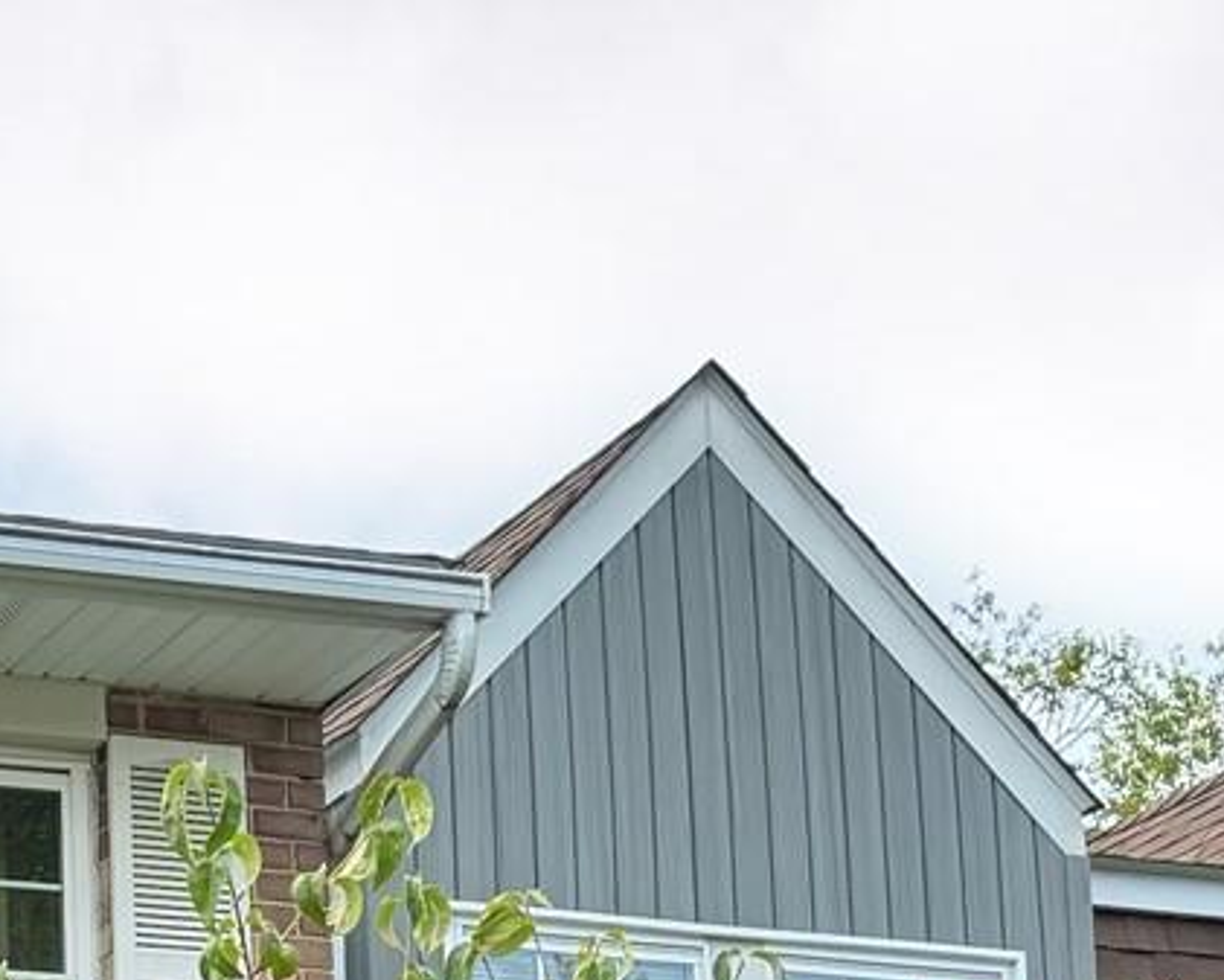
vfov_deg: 12.0
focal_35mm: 114
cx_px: -817
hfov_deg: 15.1
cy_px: 1998
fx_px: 4131
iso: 80
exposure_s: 1/1456
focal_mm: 6.76
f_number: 1.78
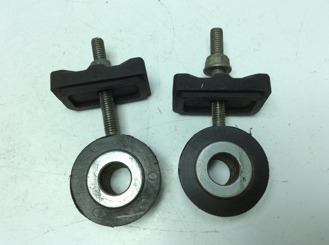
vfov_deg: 44.1
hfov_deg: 56.9
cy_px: 122
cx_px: 164
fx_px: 304
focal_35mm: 32
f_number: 2.4
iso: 32
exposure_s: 1/417
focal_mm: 3.3
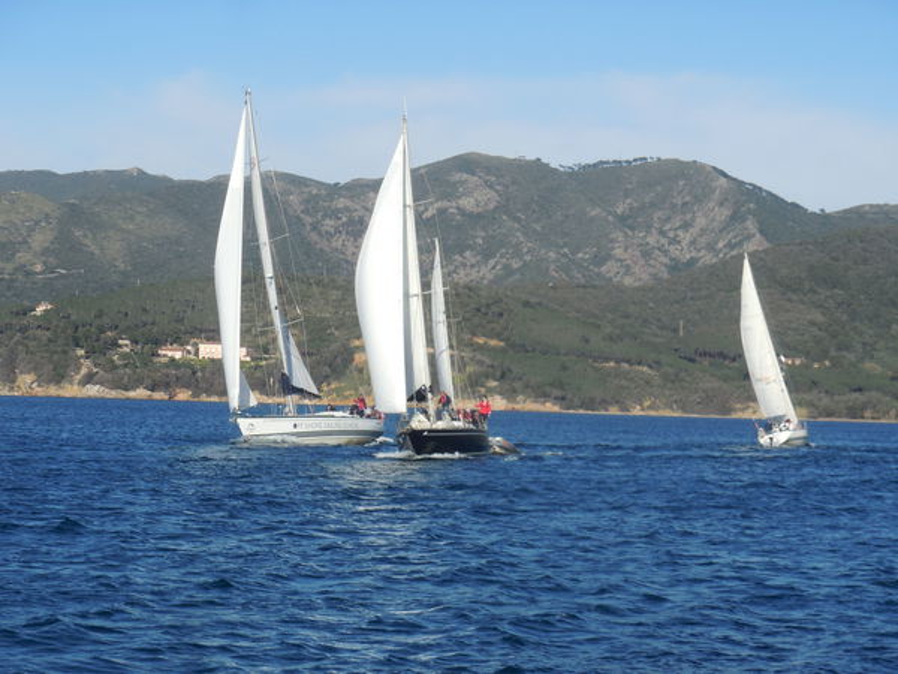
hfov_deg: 18.0
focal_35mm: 109
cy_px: 337
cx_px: 449
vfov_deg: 13.6
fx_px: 2828
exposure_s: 1/1000
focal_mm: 19.4
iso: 125
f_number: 4.8
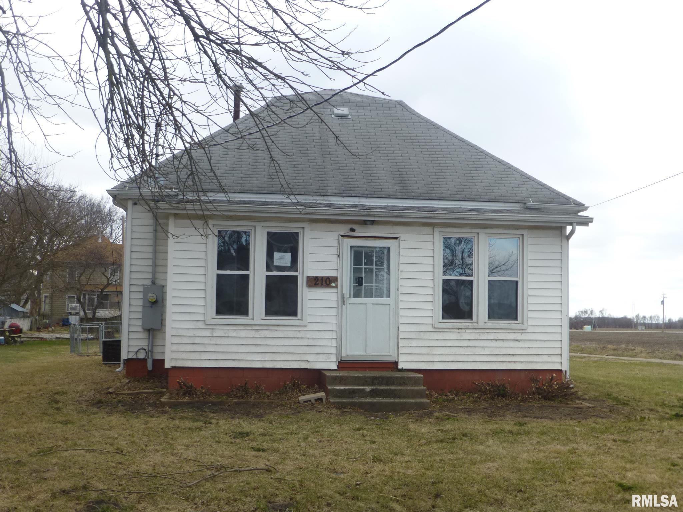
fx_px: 868
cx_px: 342
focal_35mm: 44
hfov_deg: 42.9
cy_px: 256
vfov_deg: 32.9
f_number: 4.1
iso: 100
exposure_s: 1/200
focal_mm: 7.9
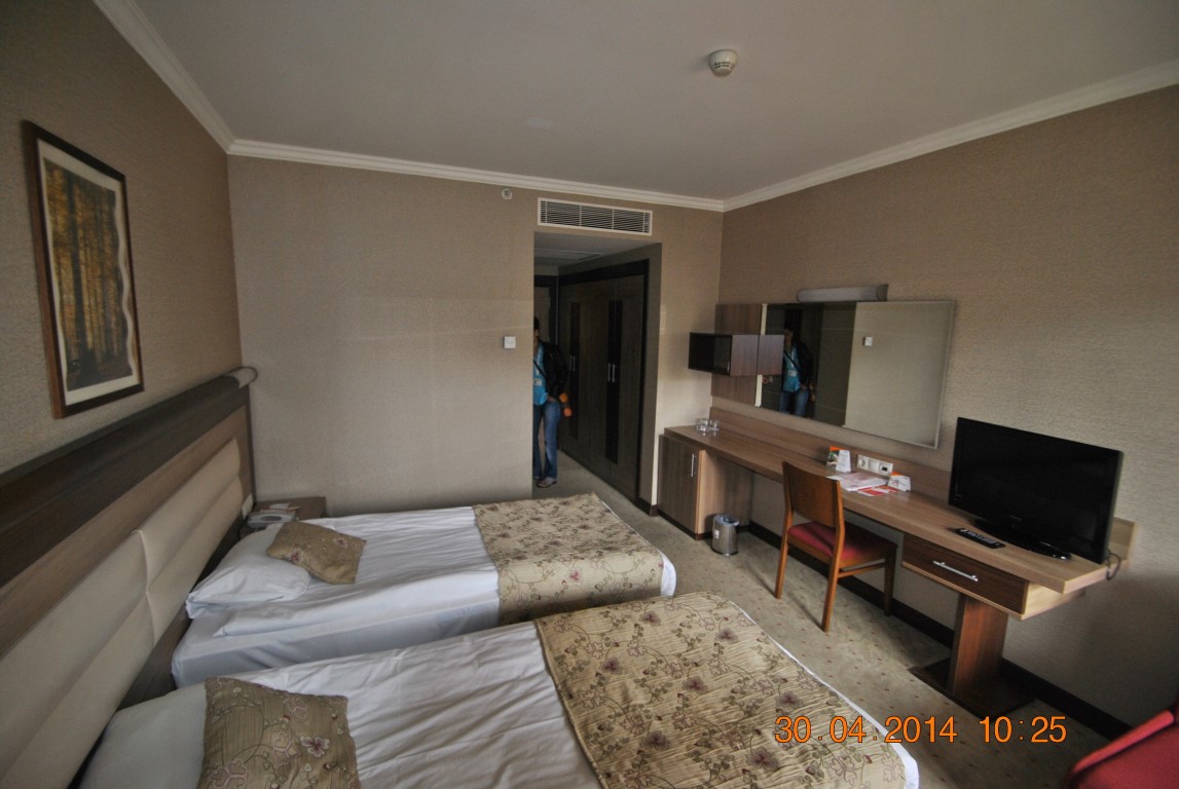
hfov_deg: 100.3
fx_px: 492
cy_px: 394
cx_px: 590
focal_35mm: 15
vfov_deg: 77.5
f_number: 3.5
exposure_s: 1/60
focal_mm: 10
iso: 200
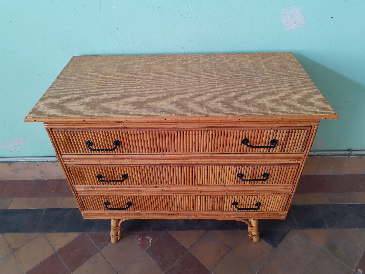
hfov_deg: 67.3
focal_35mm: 26
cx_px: 182
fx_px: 274
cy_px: 137
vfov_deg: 53.1
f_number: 1.7
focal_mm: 4.75
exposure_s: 1/60
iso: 49
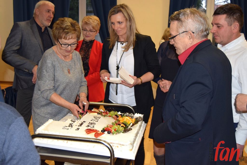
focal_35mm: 39
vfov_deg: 34.2
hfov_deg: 49.5
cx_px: 124
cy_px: 82
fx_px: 268
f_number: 4
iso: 900
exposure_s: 1/60
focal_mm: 26
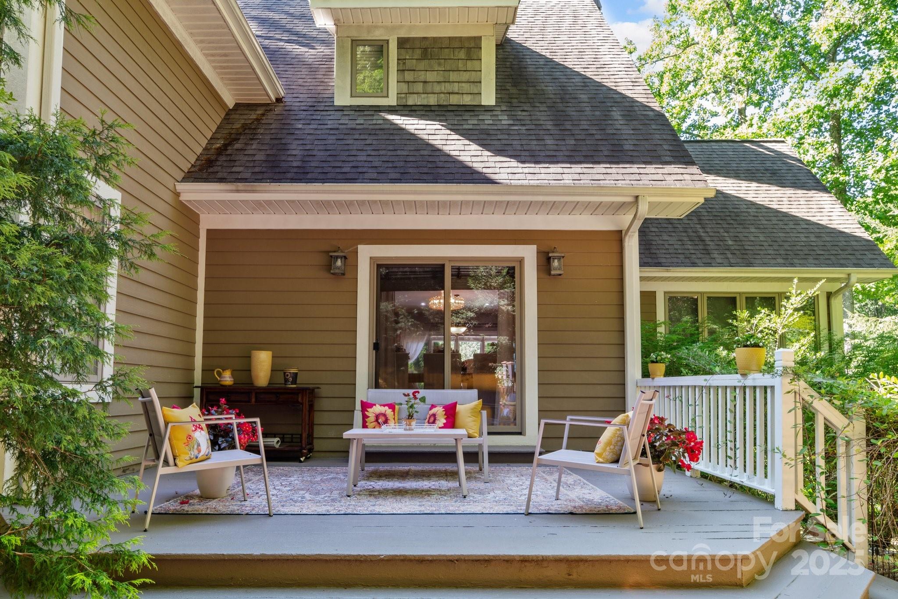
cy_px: 300
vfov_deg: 59.5
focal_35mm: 21
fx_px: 524
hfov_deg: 81.2
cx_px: 449
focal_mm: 14
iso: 100
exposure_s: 1/4
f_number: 10
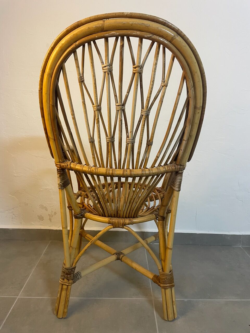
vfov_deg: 67.3
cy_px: 166
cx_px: 125
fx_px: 250
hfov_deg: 53.1
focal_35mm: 26
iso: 100
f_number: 1.6
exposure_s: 1/50
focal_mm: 4.2
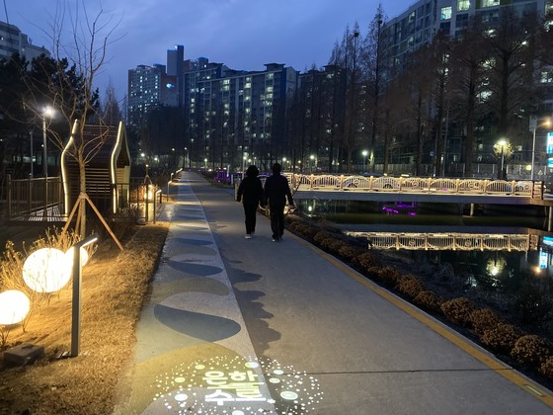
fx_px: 479
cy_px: 204
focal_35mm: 30
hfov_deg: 59.9
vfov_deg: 46.8
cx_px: 258
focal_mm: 3.99
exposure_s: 1/30
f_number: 1.8
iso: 640
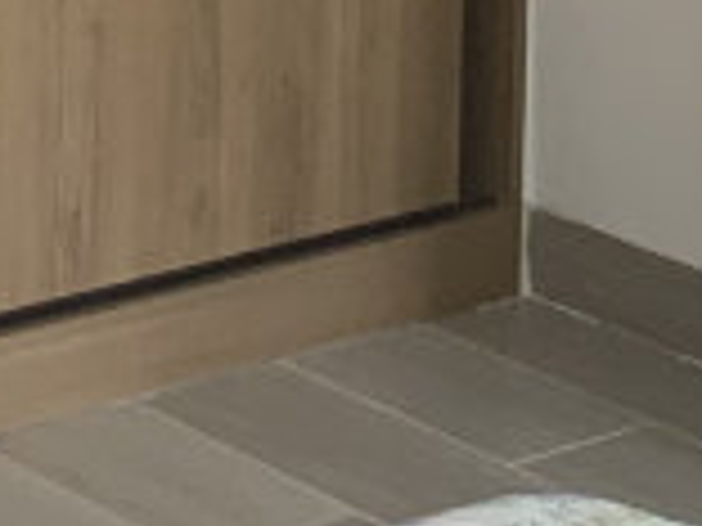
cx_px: -423
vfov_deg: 7.0
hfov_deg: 9.5
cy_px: -751
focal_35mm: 200
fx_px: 4056
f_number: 1.8
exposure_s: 1/50
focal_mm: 4.2
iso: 64
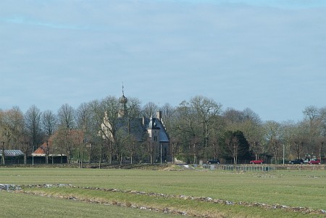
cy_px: 109
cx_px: 163
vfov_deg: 6.8
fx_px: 1840
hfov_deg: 10.1
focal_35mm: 203
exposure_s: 1/1000
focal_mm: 135
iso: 400
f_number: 6.7
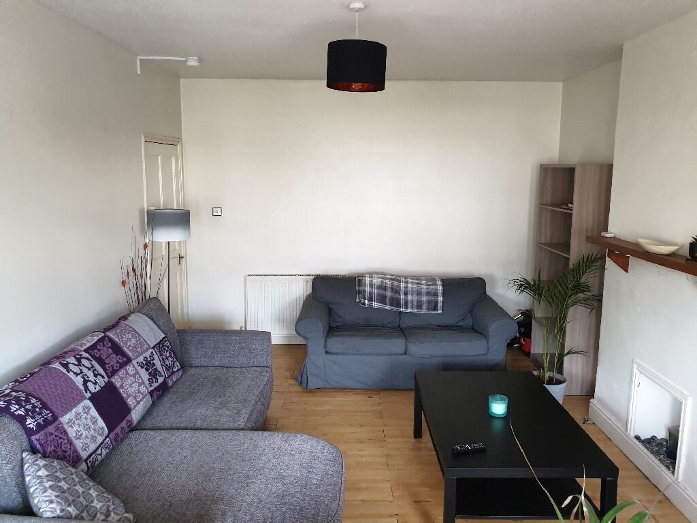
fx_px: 524
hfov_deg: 67.3
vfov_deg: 53.1
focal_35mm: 26
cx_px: 348
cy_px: 262
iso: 400
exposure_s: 1/50
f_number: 2.4
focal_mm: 4.3
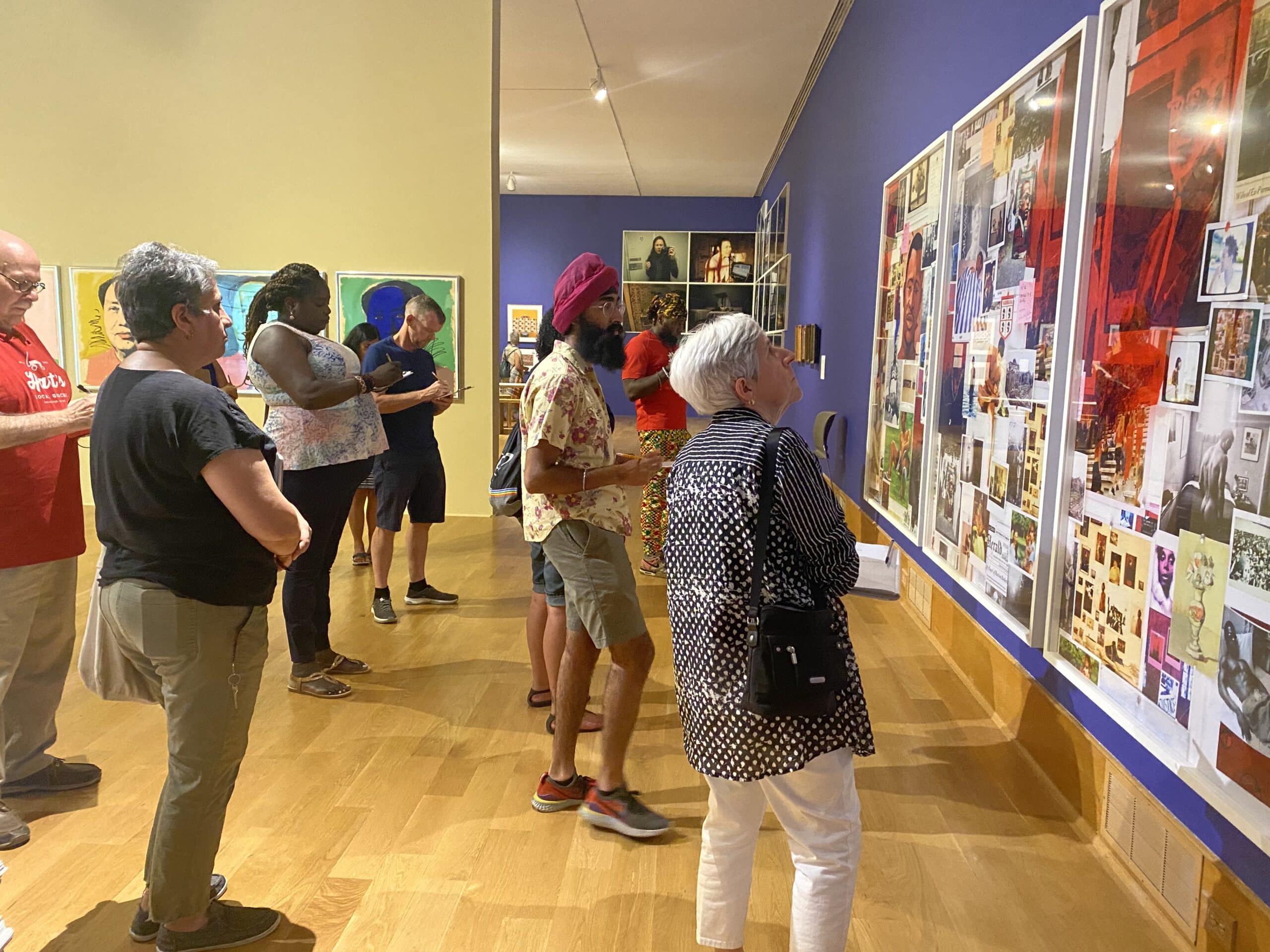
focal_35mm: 26
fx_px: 954
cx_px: 635
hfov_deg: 67.3
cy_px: 476
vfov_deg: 53.1
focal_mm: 4.25
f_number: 1.8
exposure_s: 1/40
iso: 400
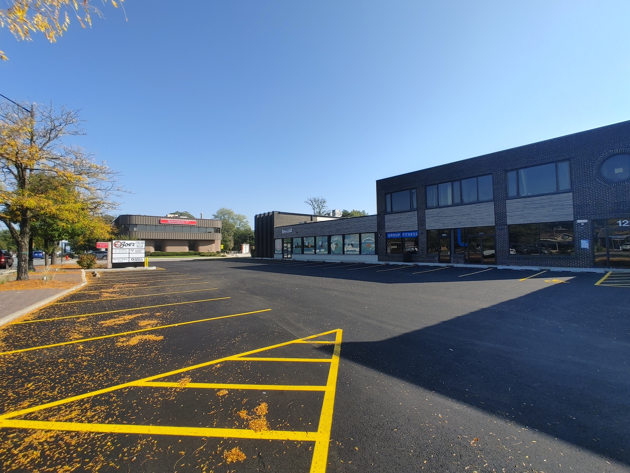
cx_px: 315
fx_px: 291
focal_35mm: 16
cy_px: 236
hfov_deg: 94.5
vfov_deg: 78.1
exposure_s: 1/781
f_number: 1.9
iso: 50
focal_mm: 1.78
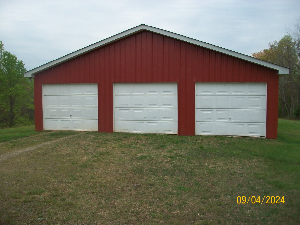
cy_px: 112
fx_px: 295
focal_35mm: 34
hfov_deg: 54.0
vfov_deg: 41.8
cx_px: 150
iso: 80
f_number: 2.8
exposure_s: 1/500
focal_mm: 5.7
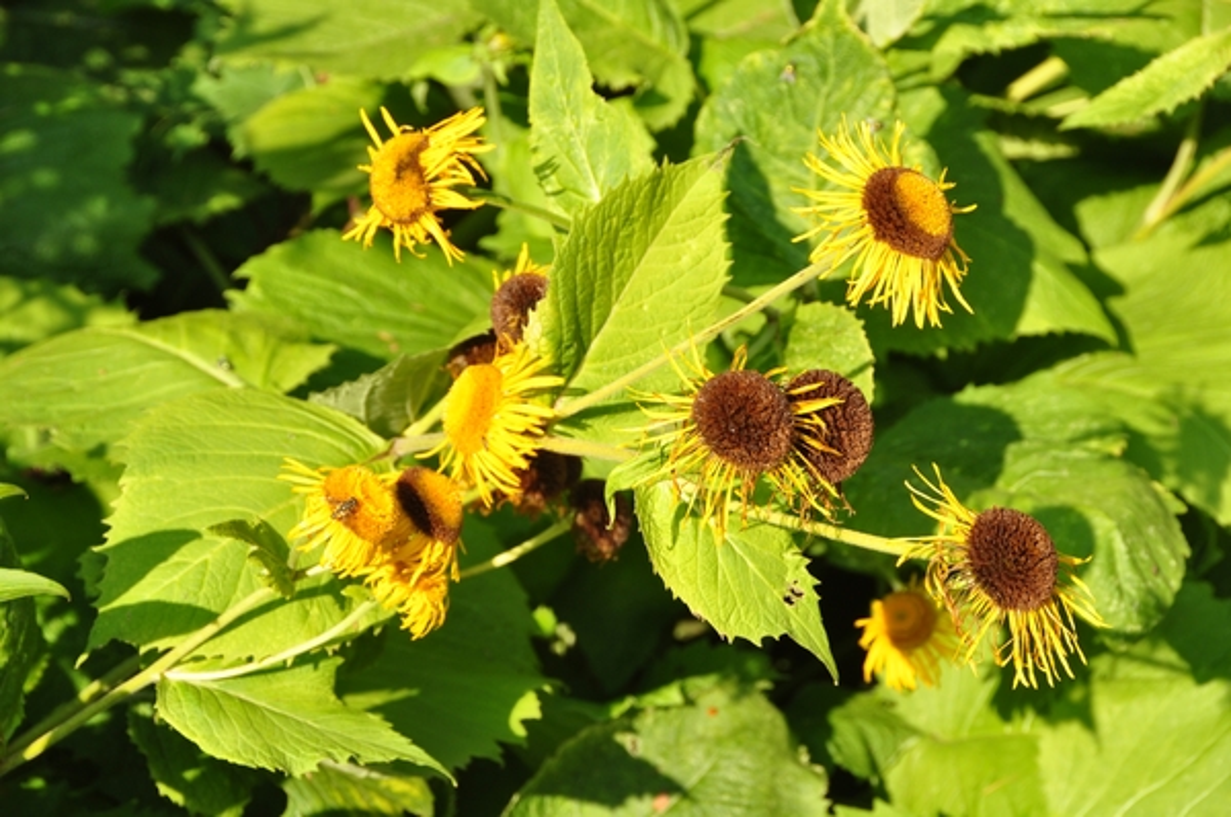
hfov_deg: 17.1
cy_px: 408
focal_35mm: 120
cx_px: 616
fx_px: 4097
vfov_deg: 11.4
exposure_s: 1/200
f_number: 10
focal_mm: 80
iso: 200
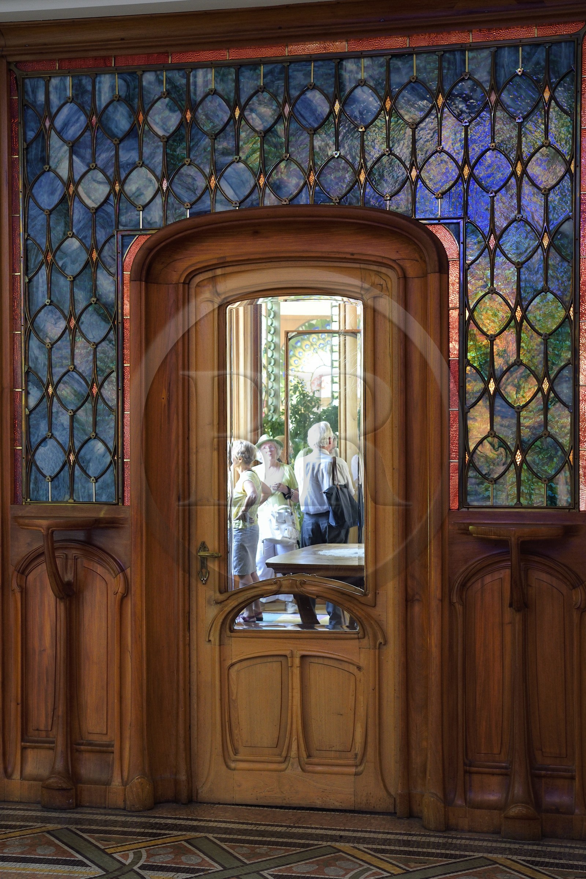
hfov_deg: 24.6
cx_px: 293
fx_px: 1343
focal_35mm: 55
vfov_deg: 36.3
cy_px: 440
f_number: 7.1
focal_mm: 55
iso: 1600
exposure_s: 1/15
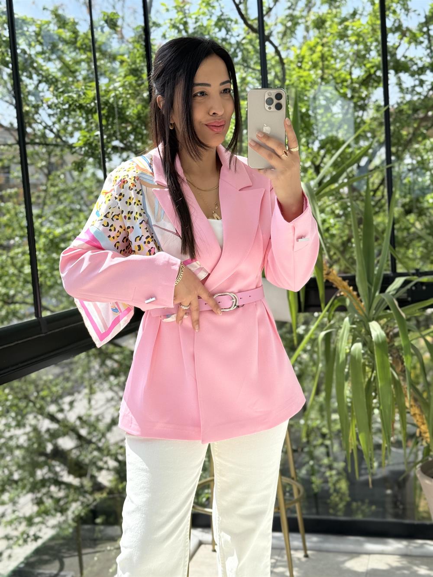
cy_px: 288
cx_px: 216
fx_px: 800
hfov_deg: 30.3
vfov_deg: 39.7
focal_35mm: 48
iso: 100
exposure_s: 1/875
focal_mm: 6.76
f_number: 1.78
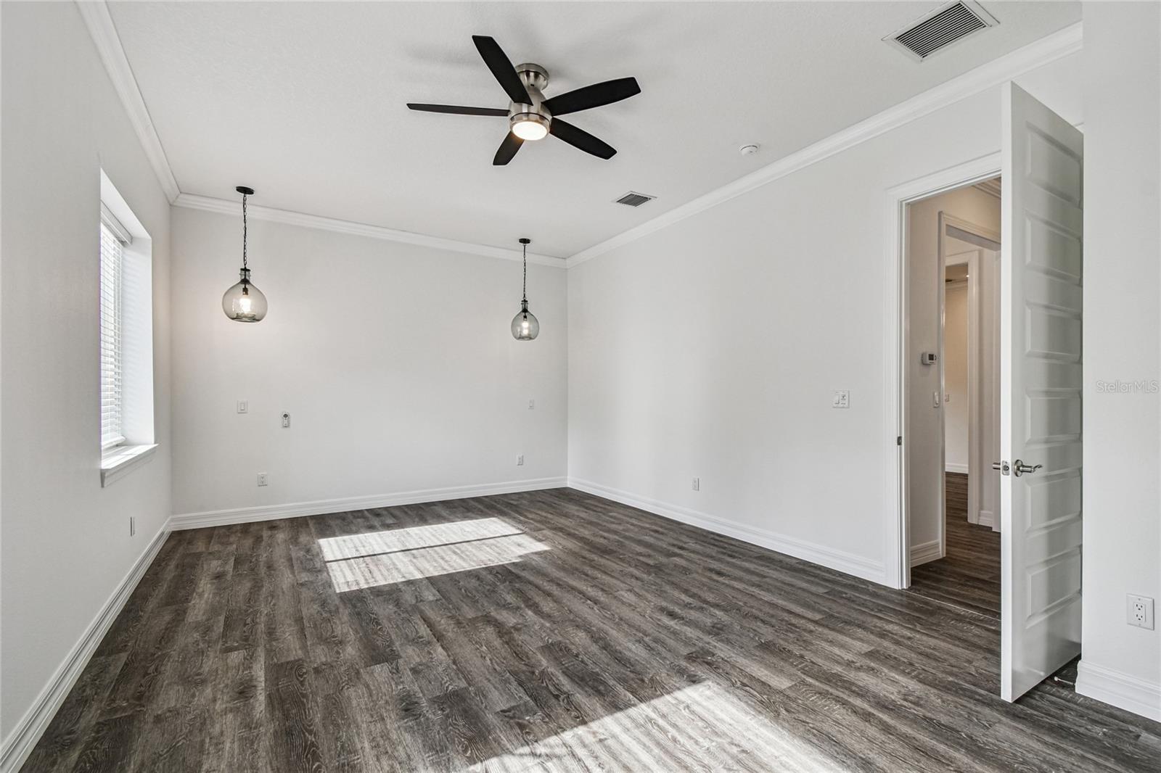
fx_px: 484
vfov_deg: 77.3
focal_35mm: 15
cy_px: 386
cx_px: 580
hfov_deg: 100.4
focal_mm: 10
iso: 100
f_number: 7.1
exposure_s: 1/40
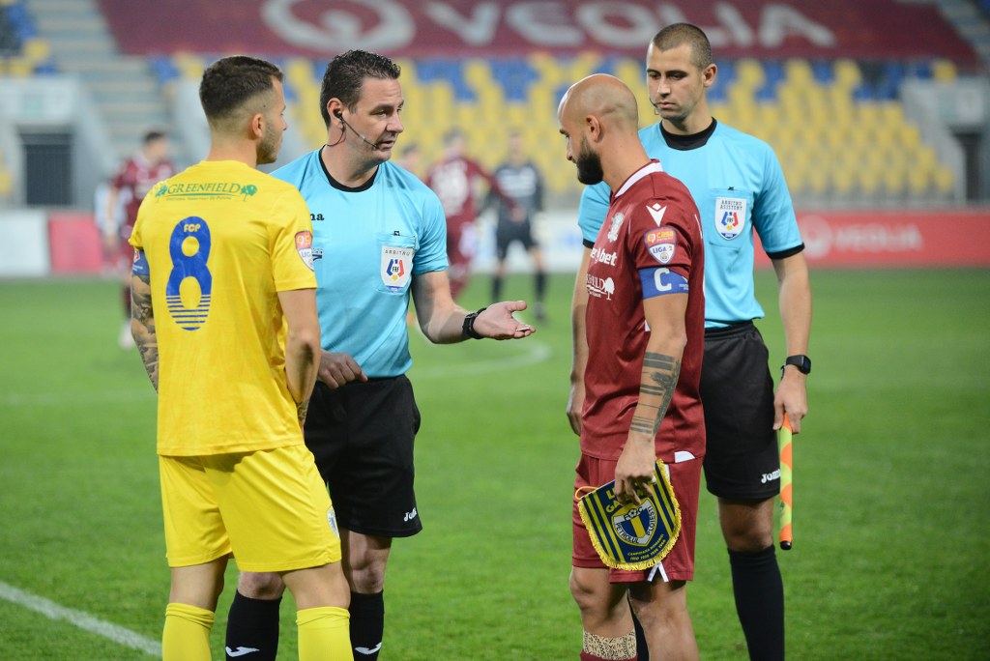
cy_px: 330
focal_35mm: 135
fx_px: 3714
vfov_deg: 10.2
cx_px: 495
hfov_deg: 15.2
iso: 2000
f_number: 2.8
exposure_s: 1/800
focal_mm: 135
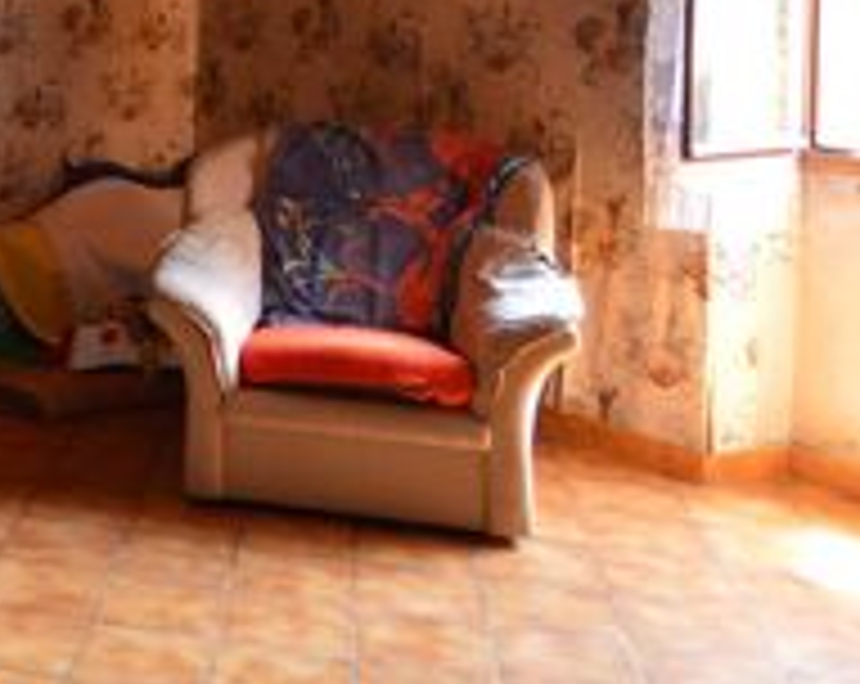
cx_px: -250
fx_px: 1321
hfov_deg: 29.3
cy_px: 58
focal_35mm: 52
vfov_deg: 27.9
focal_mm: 10
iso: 640
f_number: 3.5
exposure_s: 1/60
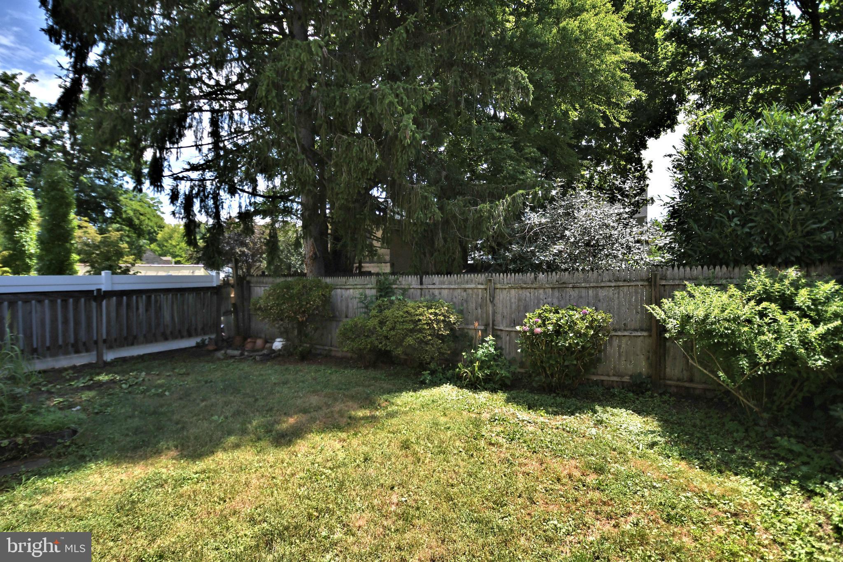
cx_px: 422
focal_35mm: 15
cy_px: 281
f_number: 4
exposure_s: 1/5000
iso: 500
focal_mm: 10.5
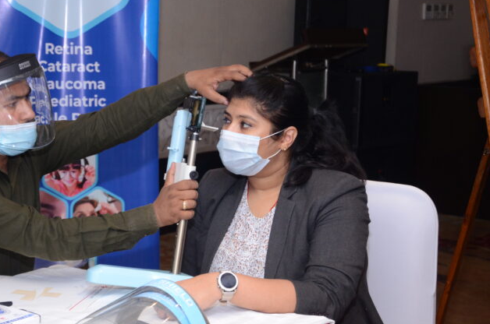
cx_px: 194
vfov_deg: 17.6
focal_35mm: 77
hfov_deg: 26.3
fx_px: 1046
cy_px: 155
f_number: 4.8
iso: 1250
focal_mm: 42
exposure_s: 1/100
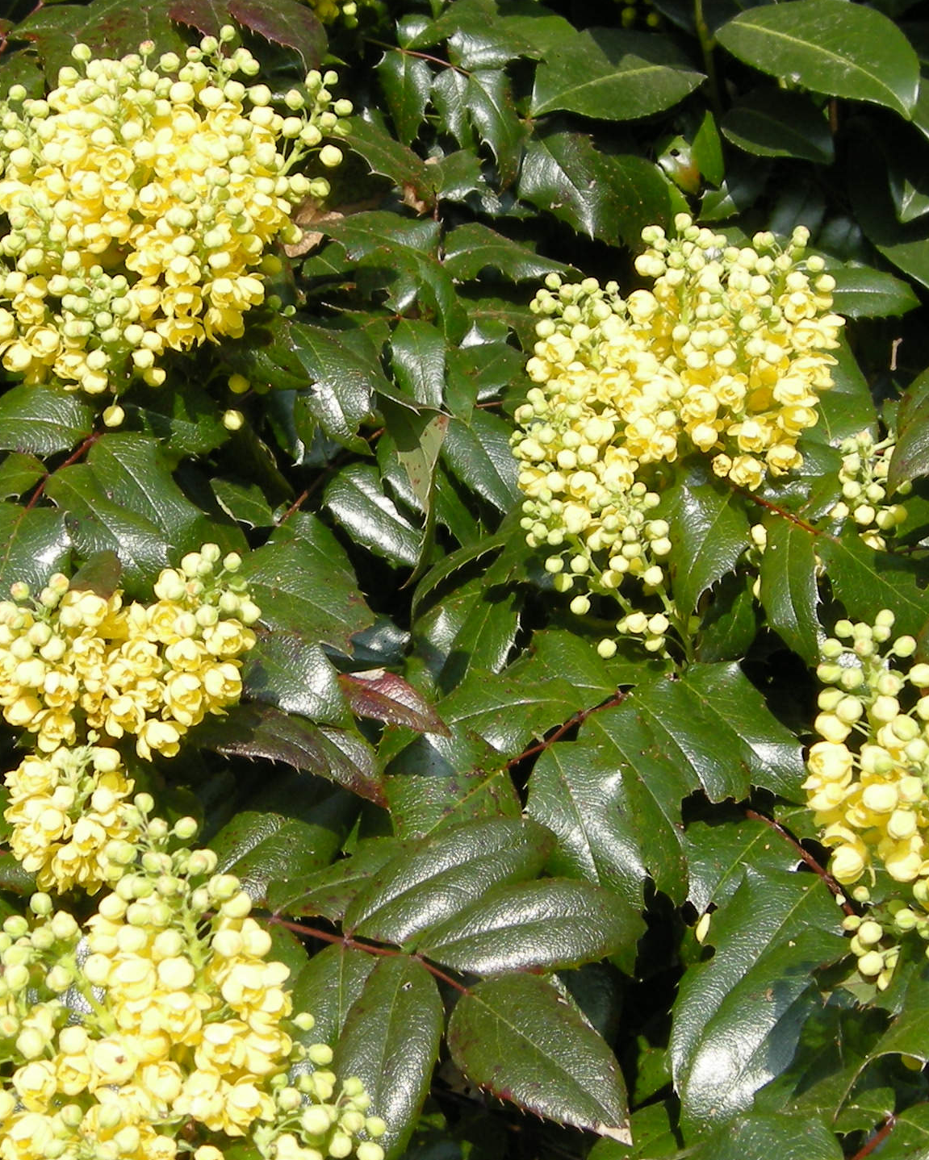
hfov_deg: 16.2
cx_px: 459
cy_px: 749
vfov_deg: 20.1
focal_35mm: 95
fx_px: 3264
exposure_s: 1/189
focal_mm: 7.5
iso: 64
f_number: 4.8
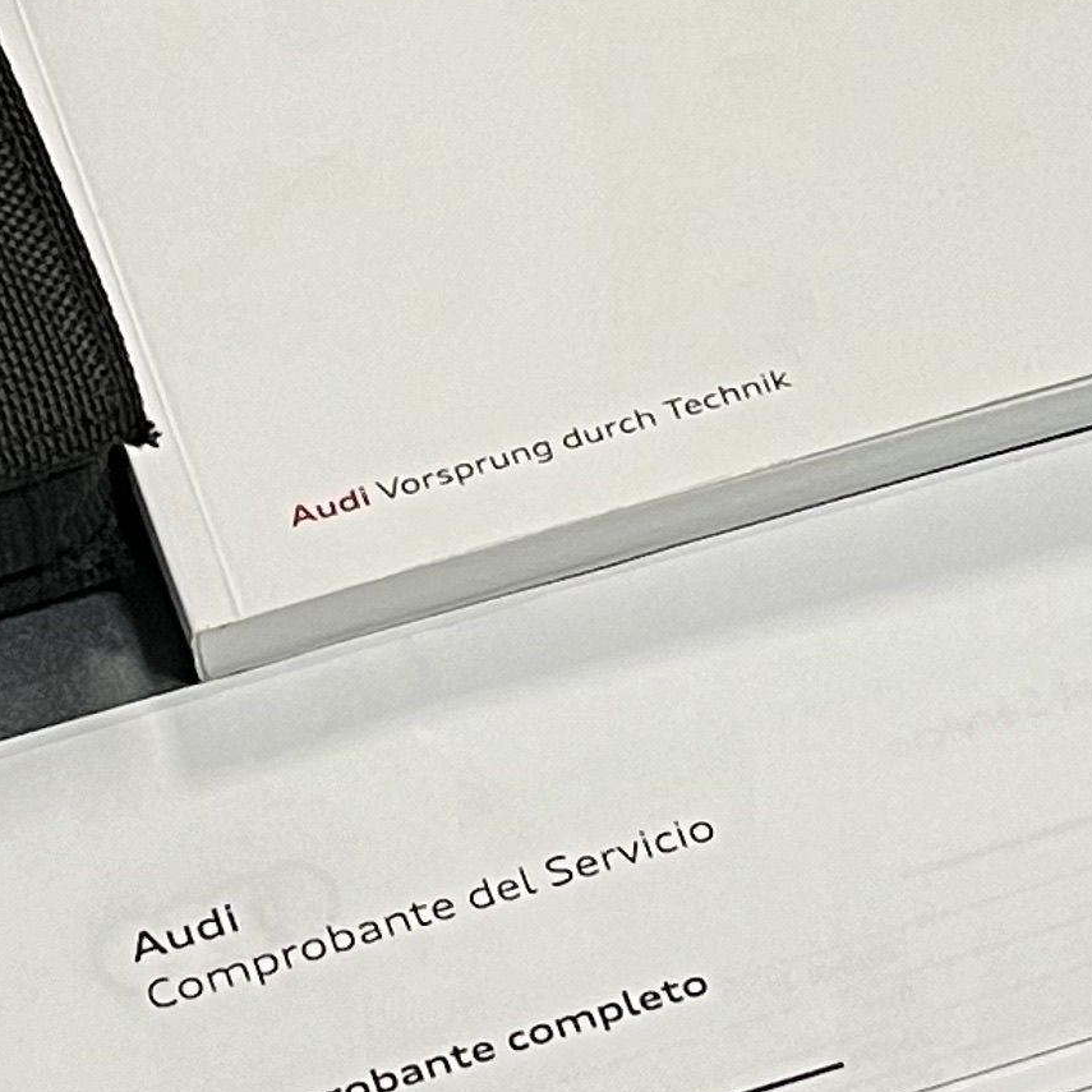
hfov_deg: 11.6
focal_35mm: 150
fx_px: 5354
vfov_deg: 11.6
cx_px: 241
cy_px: 504
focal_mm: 5.7
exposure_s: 1/50
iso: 80
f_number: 1.5
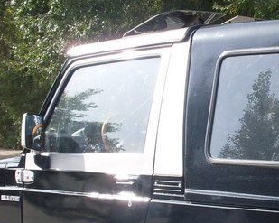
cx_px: 256
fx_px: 792
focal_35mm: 96
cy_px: 164
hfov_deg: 19.6
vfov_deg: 16.0
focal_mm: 6.3
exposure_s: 1/90
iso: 80
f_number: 8.4
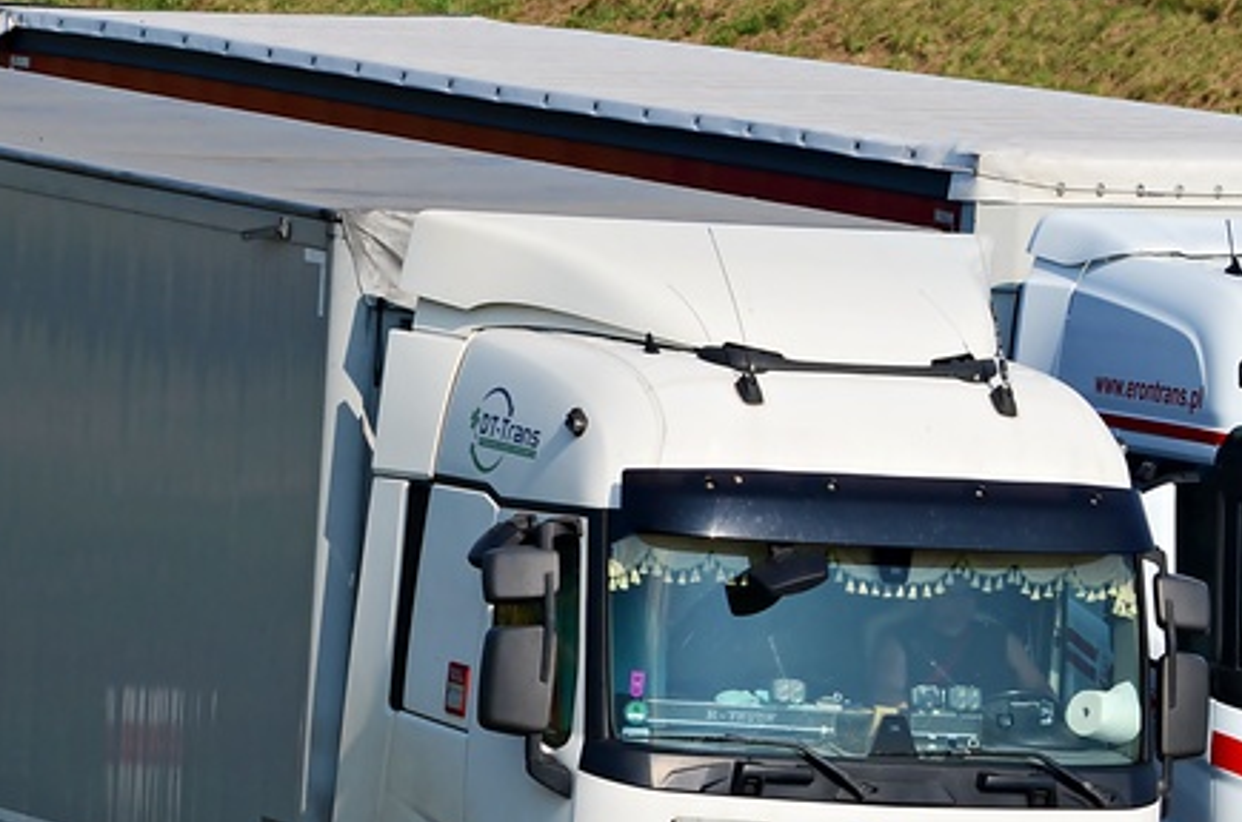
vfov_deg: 3.2
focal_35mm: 428
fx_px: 14731
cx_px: 294
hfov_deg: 4.8
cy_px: 654
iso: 200
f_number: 9
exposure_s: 1/800
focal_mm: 155
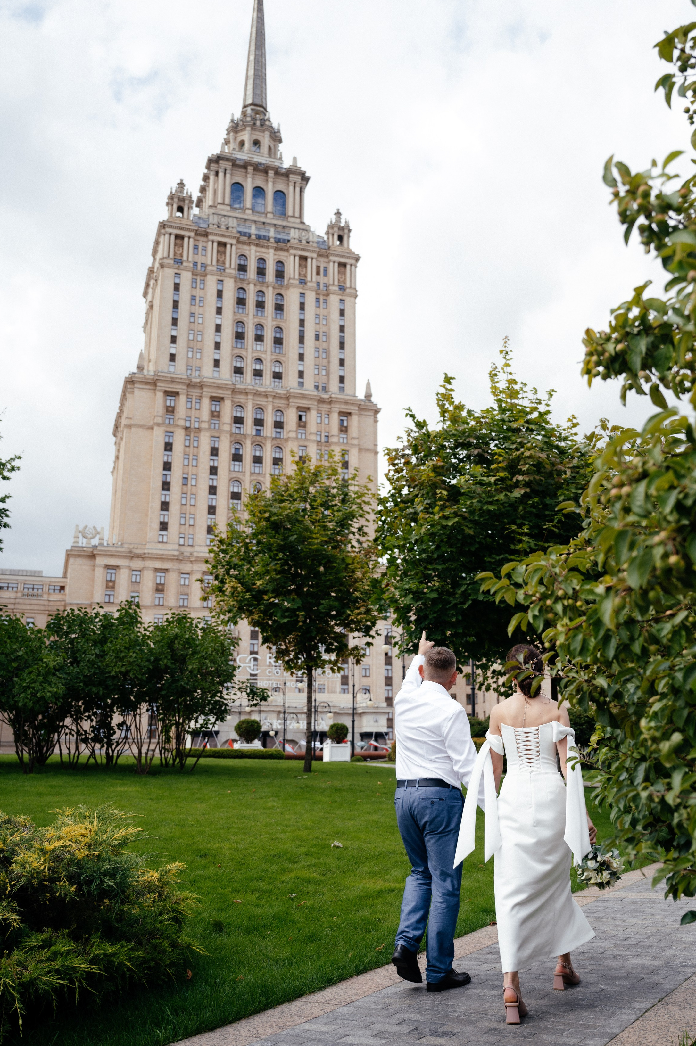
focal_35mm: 34
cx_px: 407
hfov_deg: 39.2
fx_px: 975
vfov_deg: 56.4
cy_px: 502
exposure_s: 1/1600
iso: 160
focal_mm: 28.5
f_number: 3.2
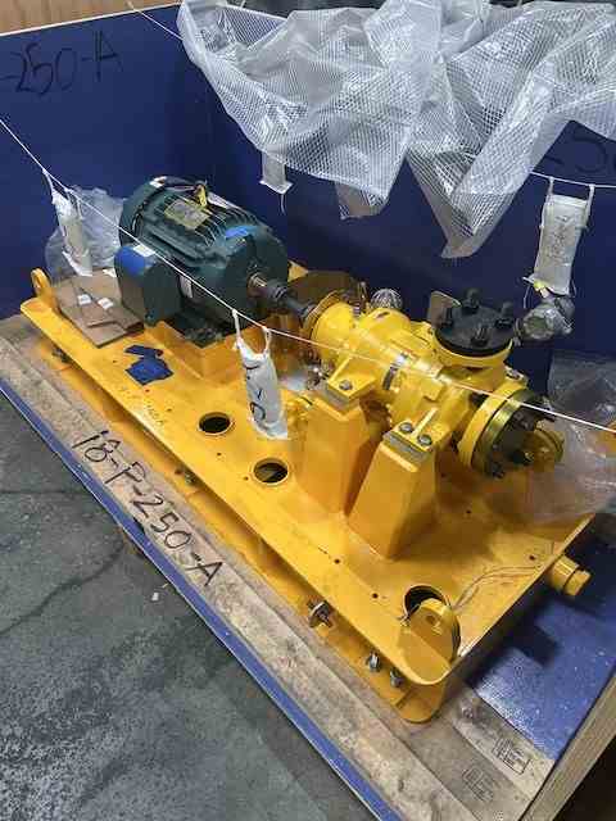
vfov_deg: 67.3
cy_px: 410
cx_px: 308
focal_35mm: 26
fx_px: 617
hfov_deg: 53.1
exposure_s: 1/60
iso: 100
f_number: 1.5
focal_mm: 5.7
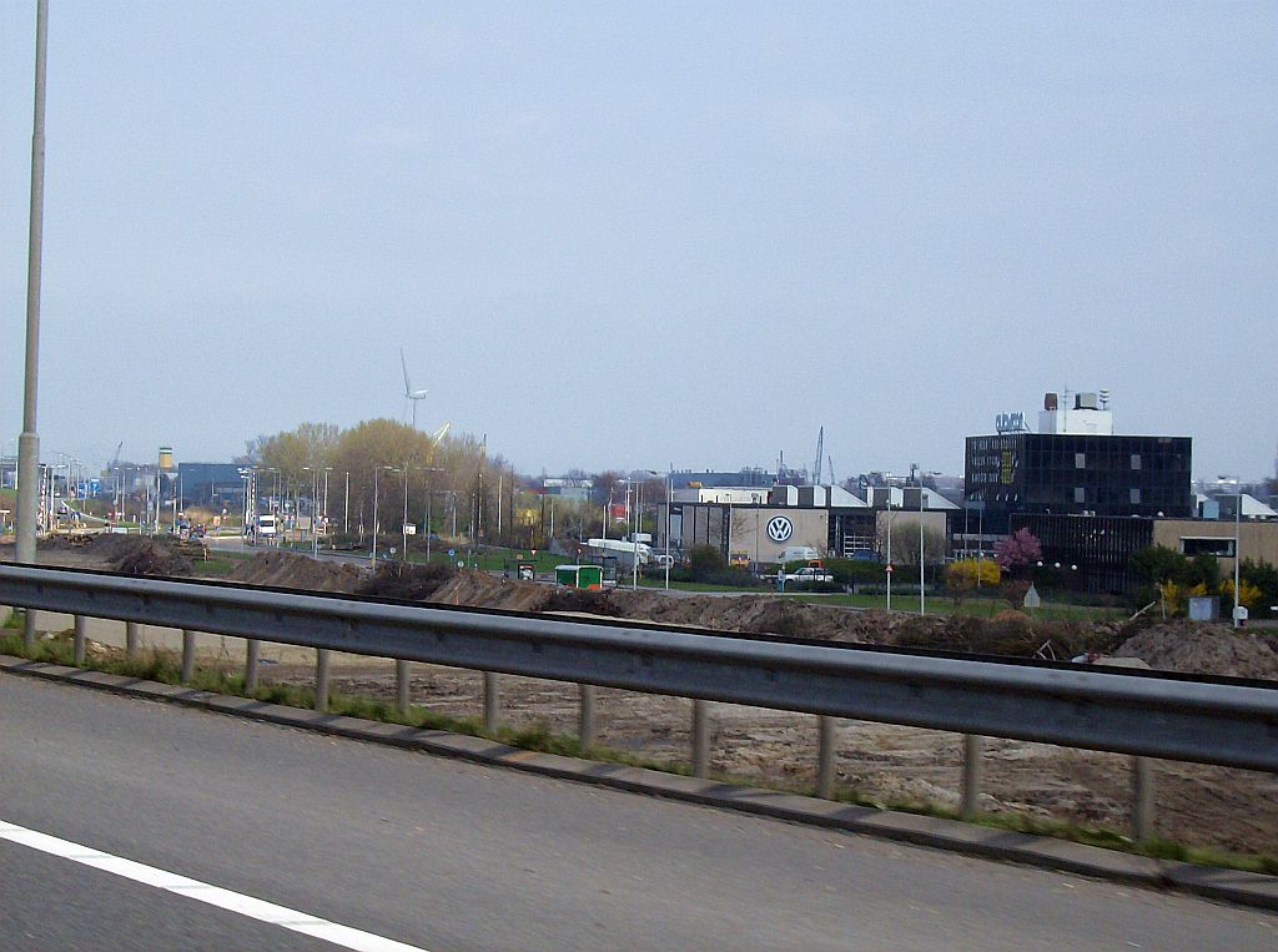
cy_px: 476
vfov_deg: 13.7
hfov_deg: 18.3
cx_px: 639
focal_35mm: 108
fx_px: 3978
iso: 100
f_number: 7.8
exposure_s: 1/310
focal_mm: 18
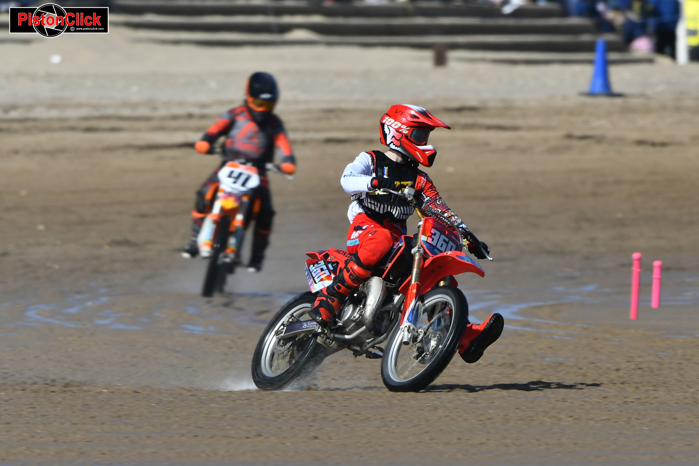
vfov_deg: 1.9
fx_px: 14268
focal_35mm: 735
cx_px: 350
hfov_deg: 2.8
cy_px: 233
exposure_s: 1/320
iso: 160
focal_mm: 490
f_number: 8
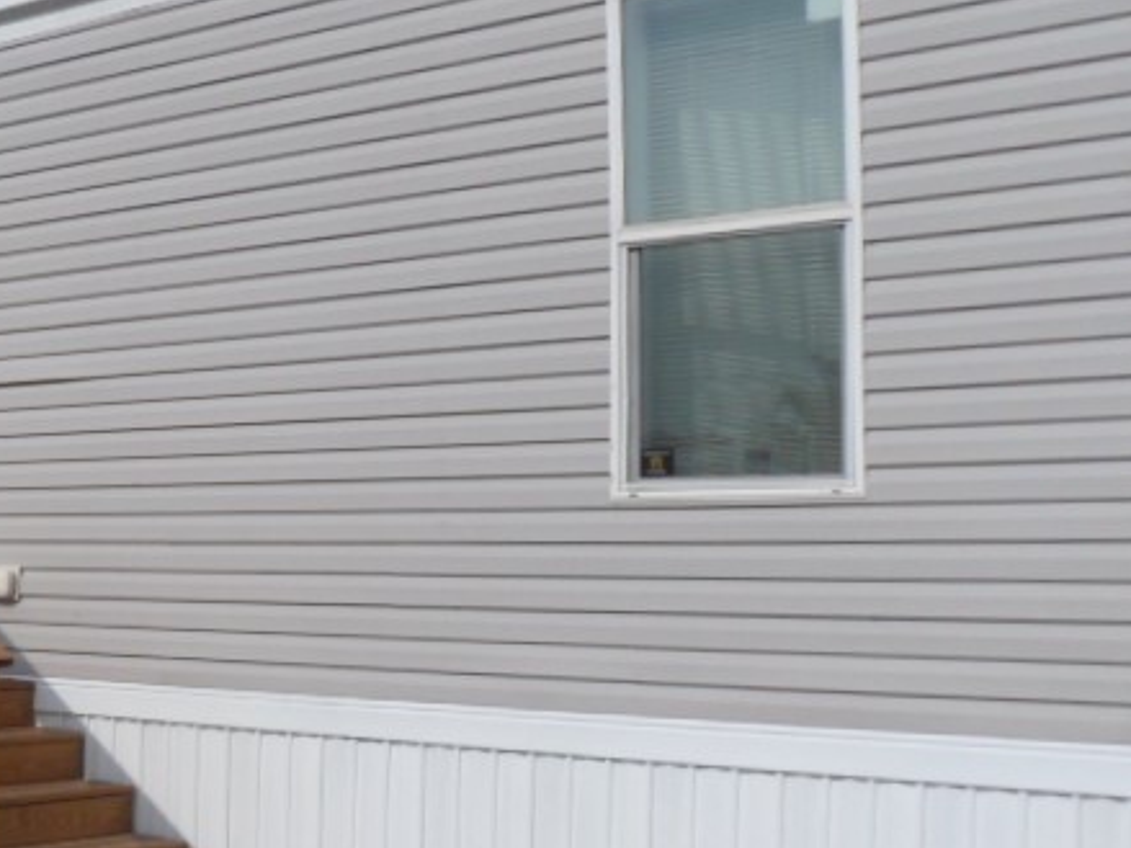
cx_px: 8
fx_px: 2058
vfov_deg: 23.3
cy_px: 438
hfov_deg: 28.8
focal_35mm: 63
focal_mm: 4.9
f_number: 9.2
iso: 80
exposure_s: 1/250
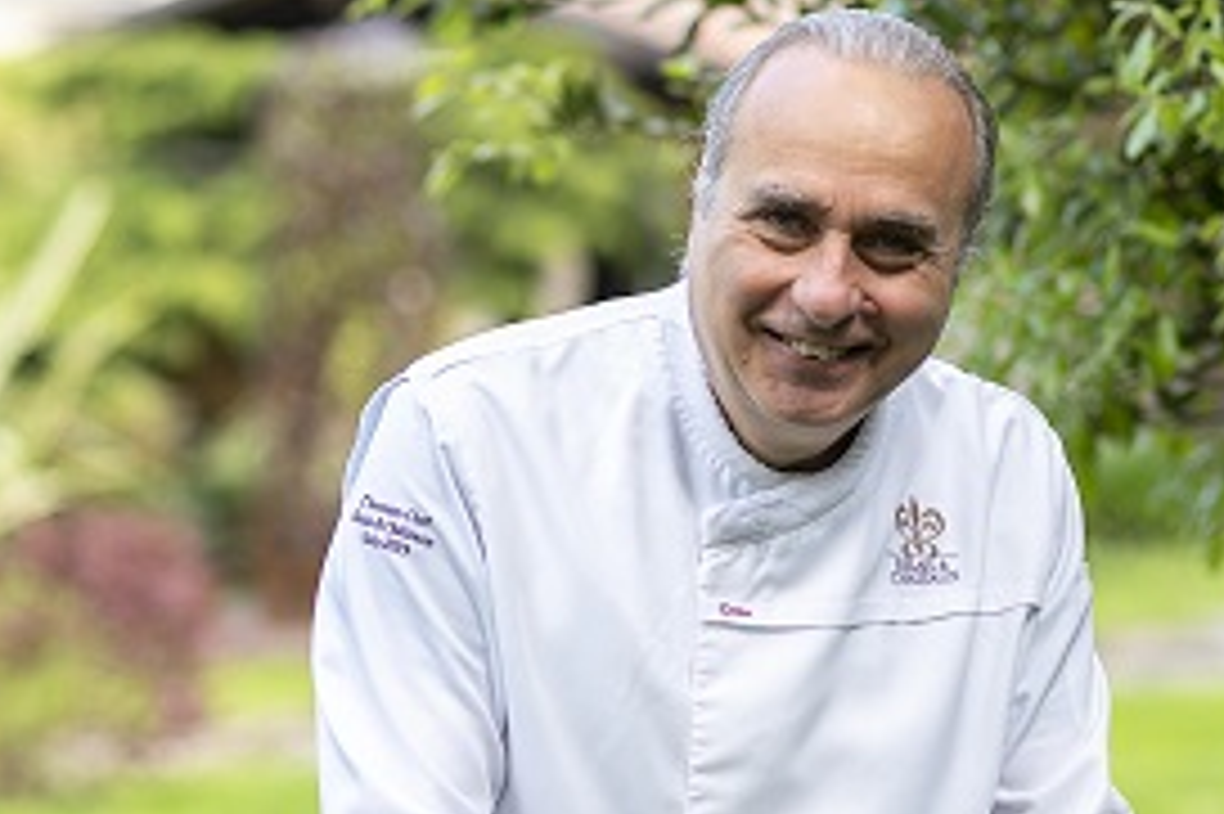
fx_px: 6796
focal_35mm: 200
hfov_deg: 10.3
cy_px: 627
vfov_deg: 6.9
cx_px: 346
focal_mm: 85
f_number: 2.5
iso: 200
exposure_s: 1/400
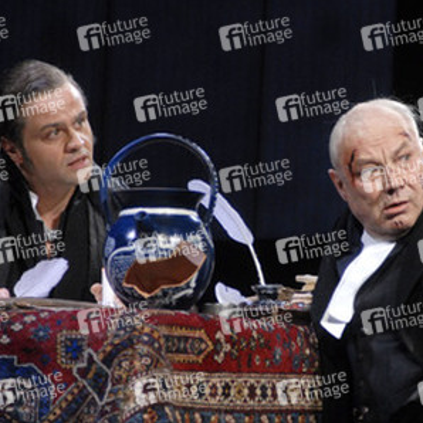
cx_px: 273
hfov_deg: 6.3
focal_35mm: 279
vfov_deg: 6.3
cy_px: 212
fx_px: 3852
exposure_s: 1/50
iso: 1000
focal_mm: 145
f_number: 4.5
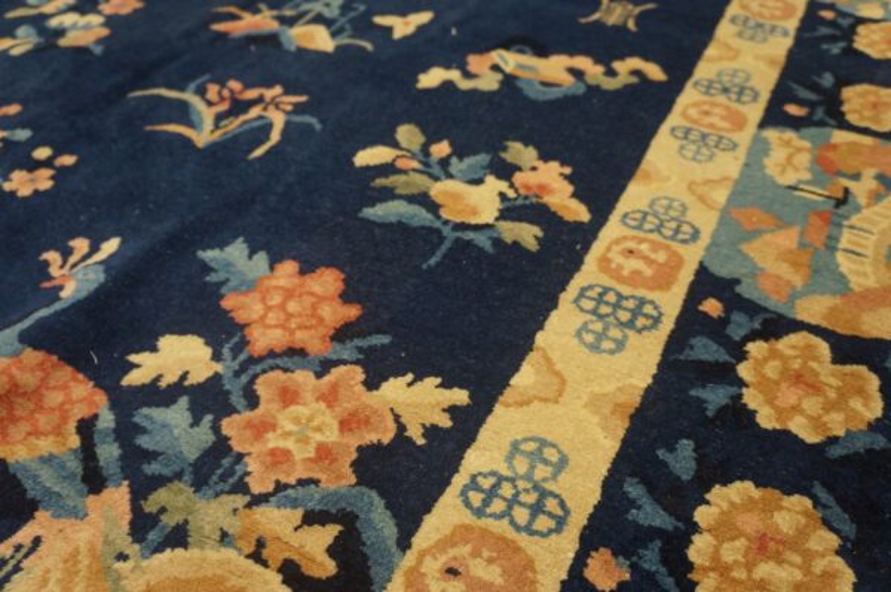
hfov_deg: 62.0
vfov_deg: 43.5
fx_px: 742
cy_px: 296
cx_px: 446
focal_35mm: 30
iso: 1000
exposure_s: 1/60
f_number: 4
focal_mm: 20
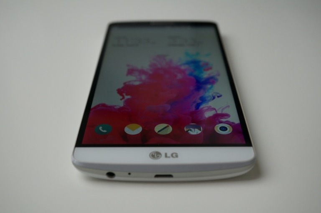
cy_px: 106
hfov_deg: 43.7
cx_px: 160
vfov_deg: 29.8
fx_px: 401
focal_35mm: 45
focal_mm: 30
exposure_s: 1/60
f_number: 5
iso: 200
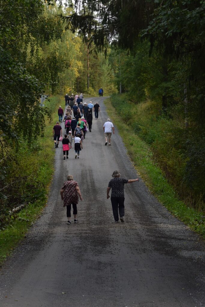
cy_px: 154
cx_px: 102
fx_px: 1089
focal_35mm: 128
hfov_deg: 10.8
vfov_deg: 16.1
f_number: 5.6
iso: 100
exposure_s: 1/200
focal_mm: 85
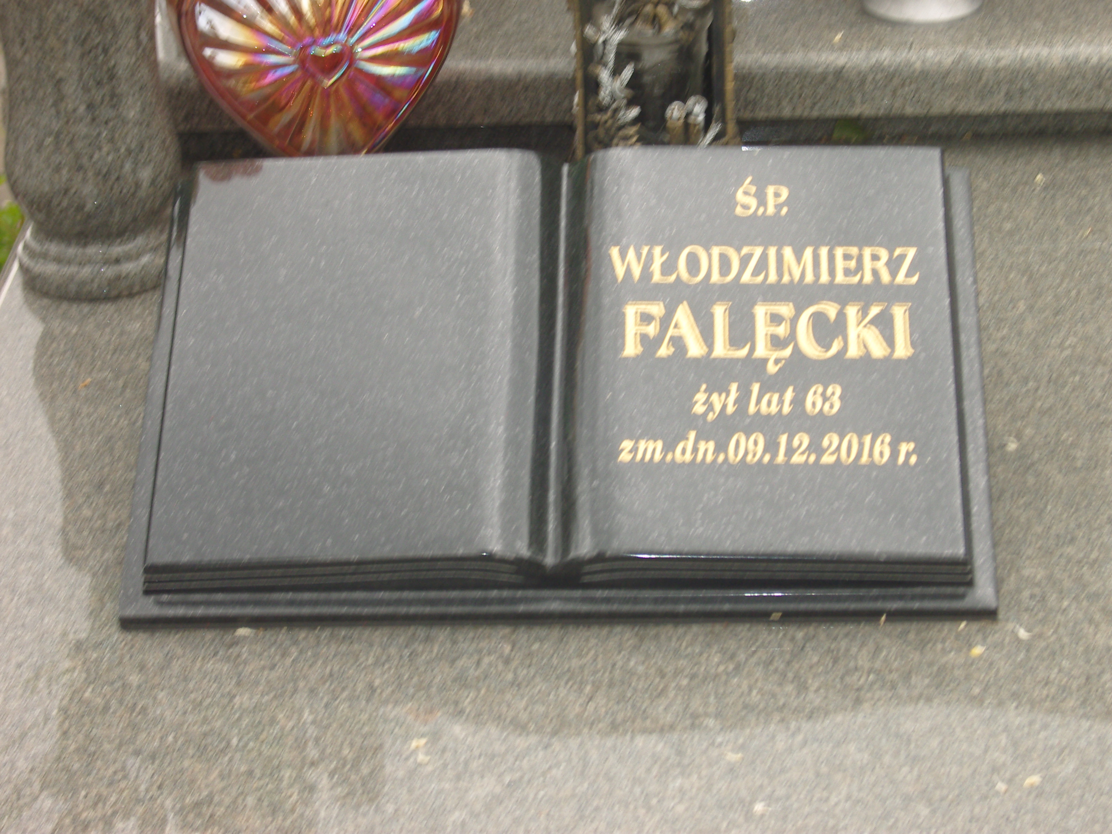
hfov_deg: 19.3
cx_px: 556
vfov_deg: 14.5
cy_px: 417
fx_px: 3277
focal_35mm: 102
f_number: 5.2
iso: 100
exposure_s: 1/60
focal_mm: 21.9
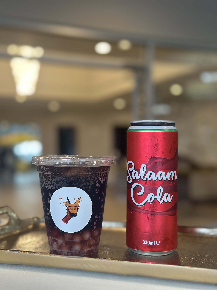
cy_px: 145
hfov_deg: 30.3
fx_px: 401
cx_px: 108
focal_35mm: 48
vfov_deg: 39.7
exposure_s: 1/60
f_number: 1.78
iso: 125
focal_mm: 6.86
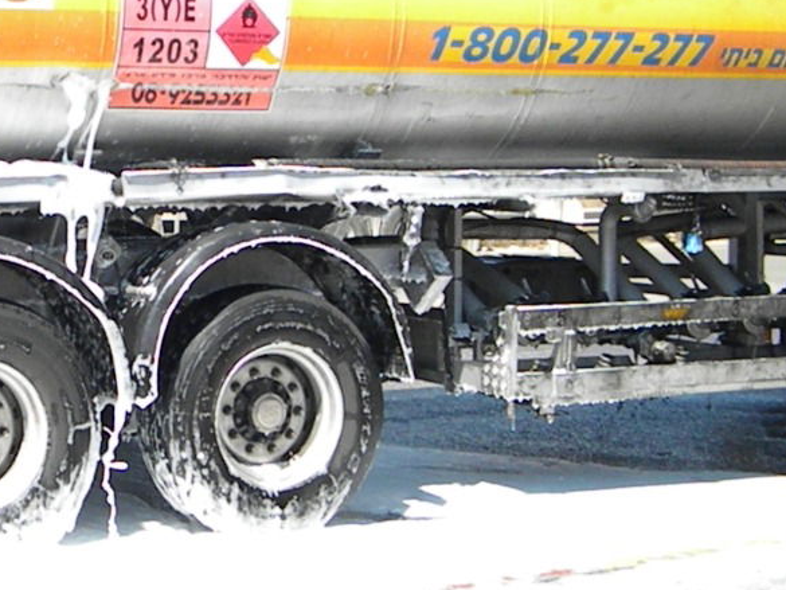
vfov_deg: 23.2
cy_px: 196
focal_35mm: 63
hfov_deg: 29.7
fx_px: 1431
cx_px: 110
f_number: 7.4
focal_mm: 6.4
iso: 720
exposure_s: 1/1000
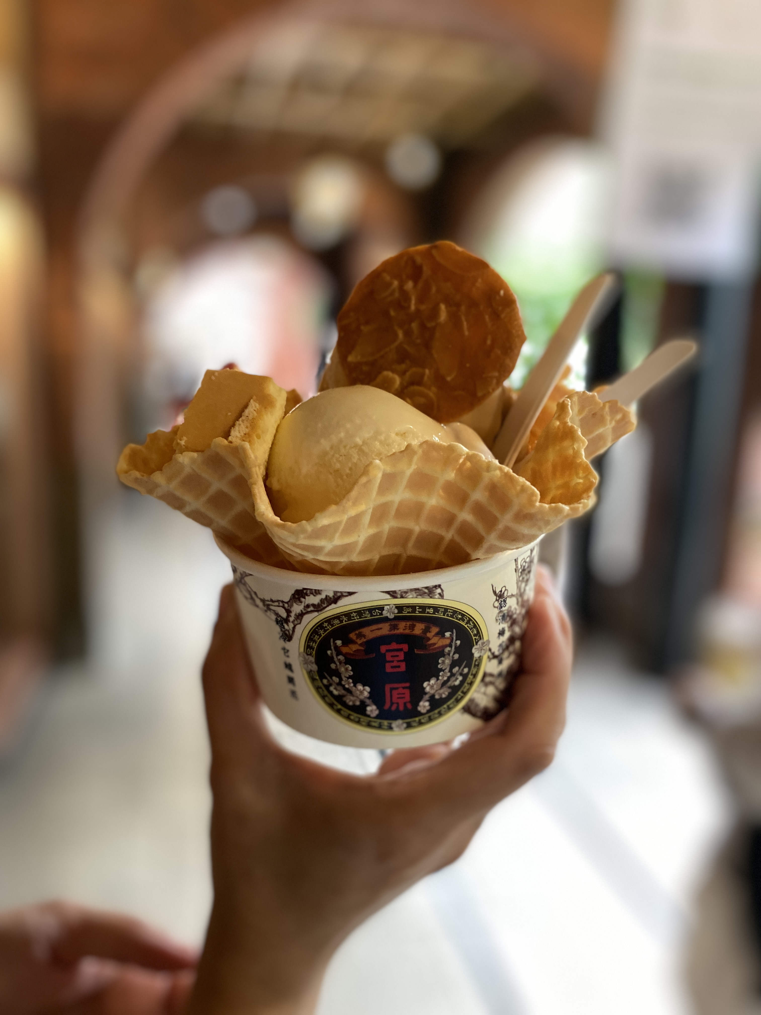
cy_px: 508
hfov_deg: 53.1
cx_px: 380
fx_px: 762
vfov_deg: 67.3
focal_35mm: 26
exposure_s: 1/60
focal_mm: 4.25
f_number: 1.8
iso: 250
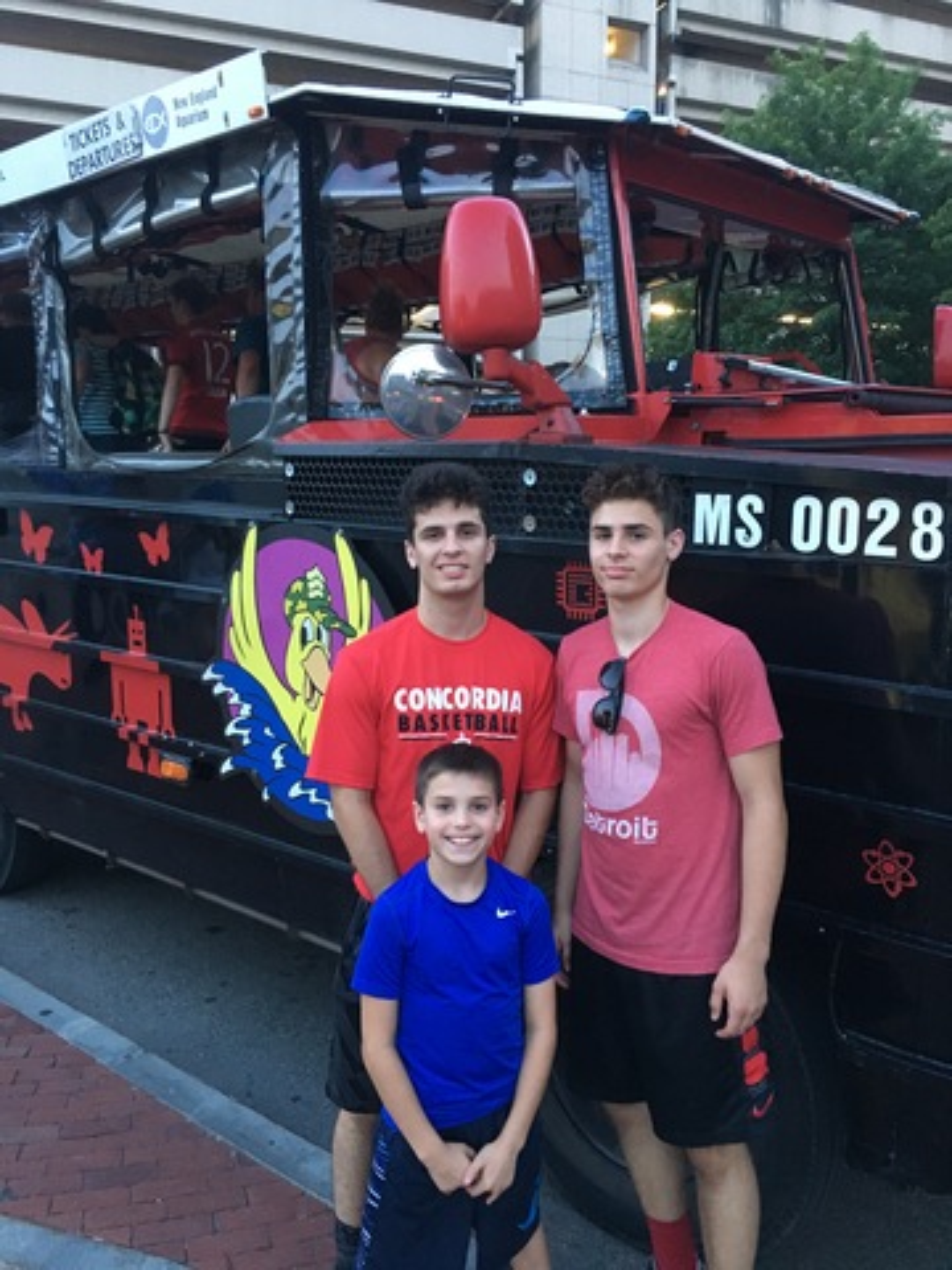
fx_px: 1063
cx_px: 476
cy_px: 635
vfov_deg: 61.7
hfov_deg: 48.2
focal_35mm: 29
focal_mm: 4.15
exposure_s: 1/24
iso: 200
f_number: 2.2
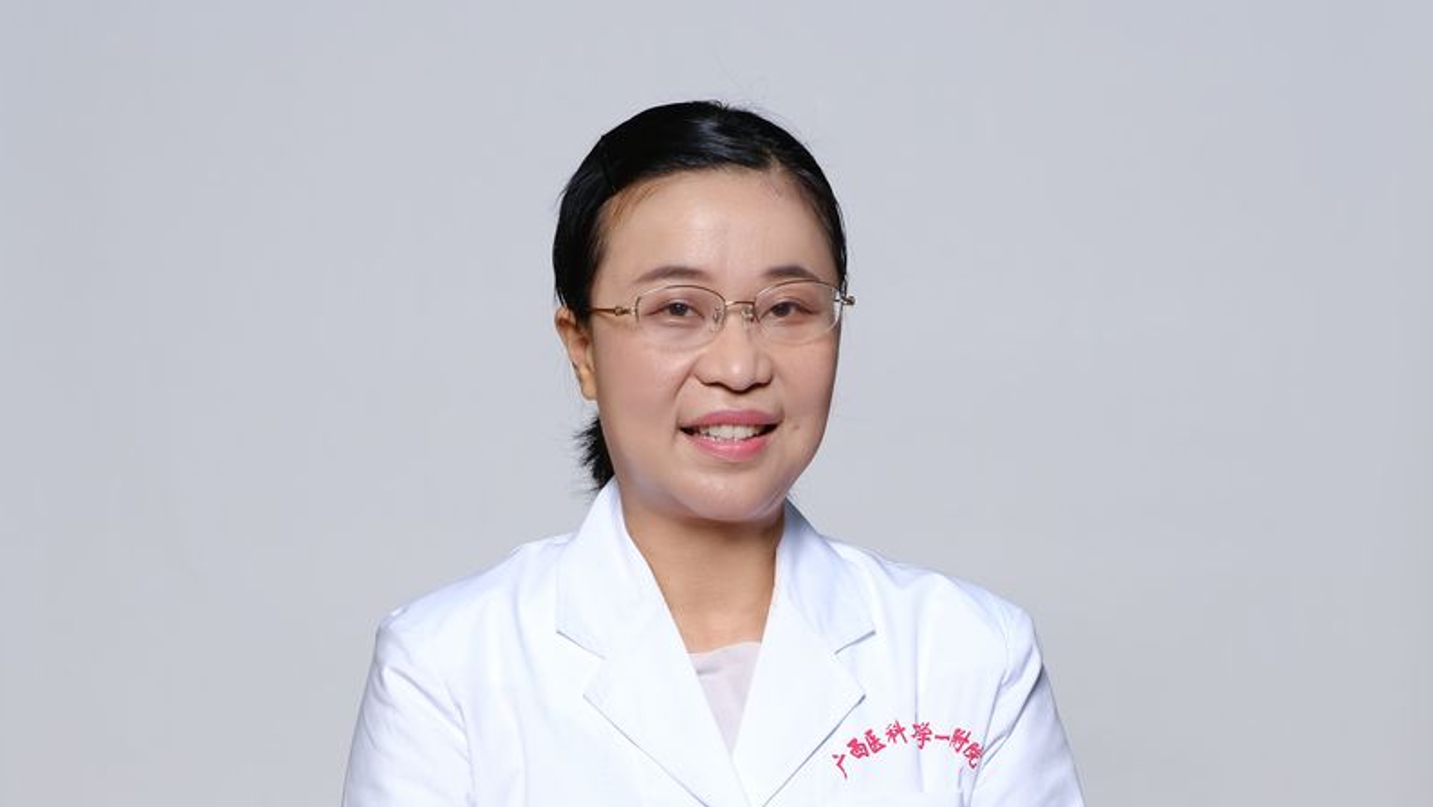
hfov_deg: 16.1
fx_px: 5055
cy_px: 1053
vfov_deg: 9.0
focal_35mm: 133
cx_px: 713
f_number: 4
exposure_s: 1/160
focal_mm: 56
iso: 250
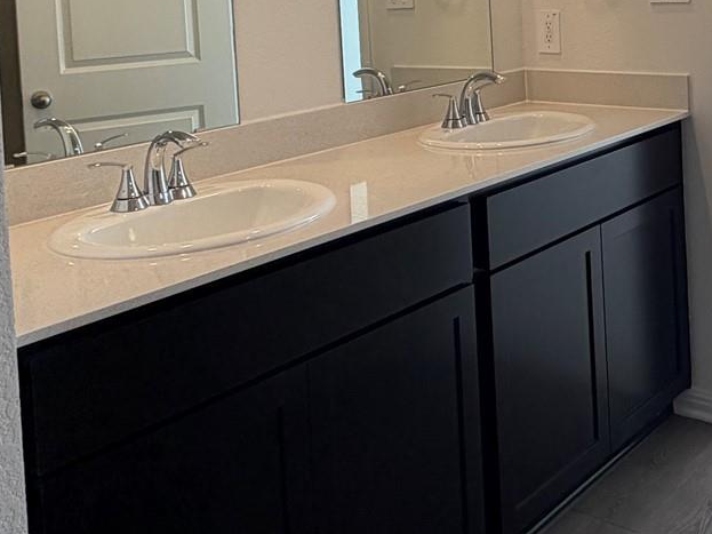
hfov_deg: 40.0
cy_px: -5
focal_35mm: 46
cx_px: 541
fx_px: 946
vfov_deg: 29.4
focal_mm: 2.22
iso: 100
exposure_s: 1/120
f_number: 2.2
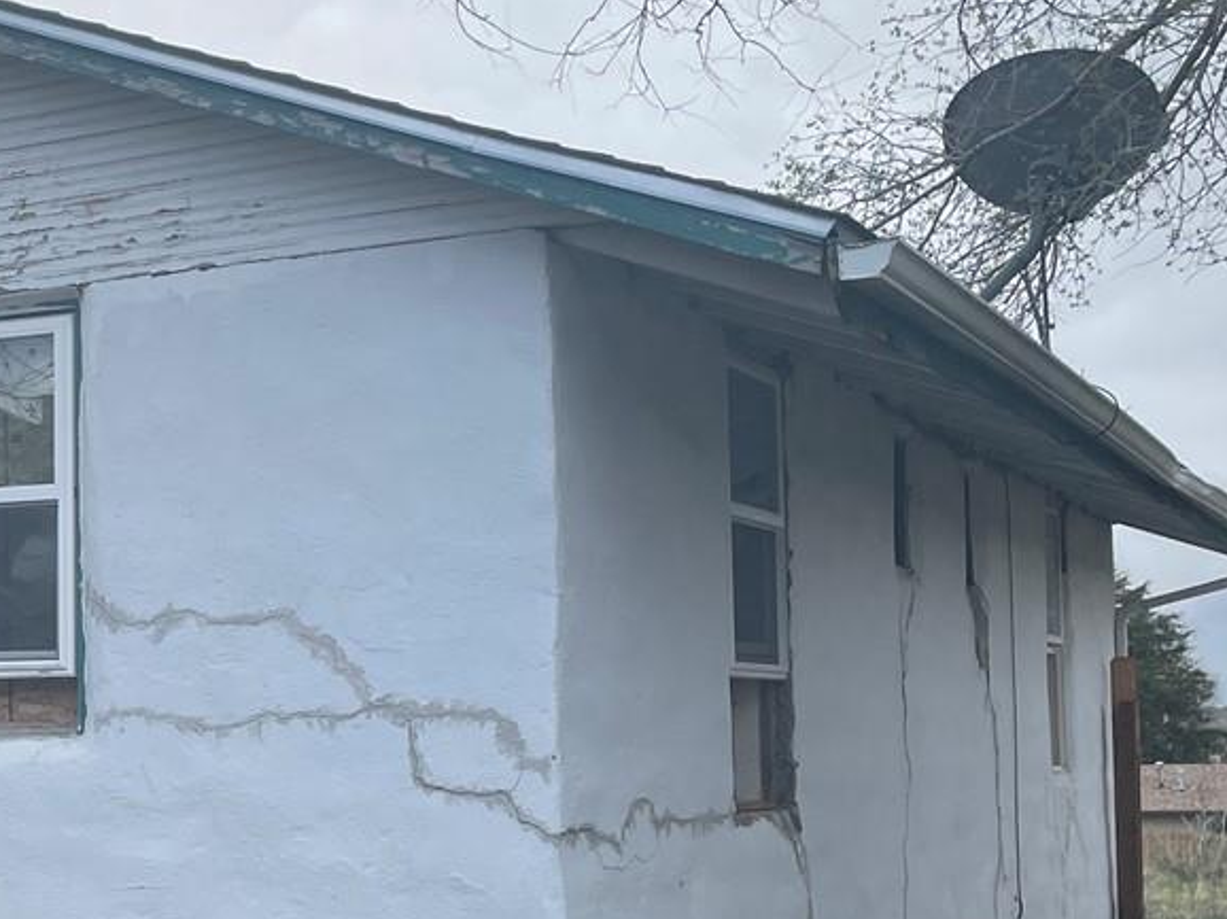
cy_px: 654
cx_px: -59
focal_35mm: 72
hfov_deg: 25.4
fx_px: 2551
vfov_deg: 20.3
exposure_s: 1/1916
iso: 32
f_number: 1.6
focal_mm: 4.2
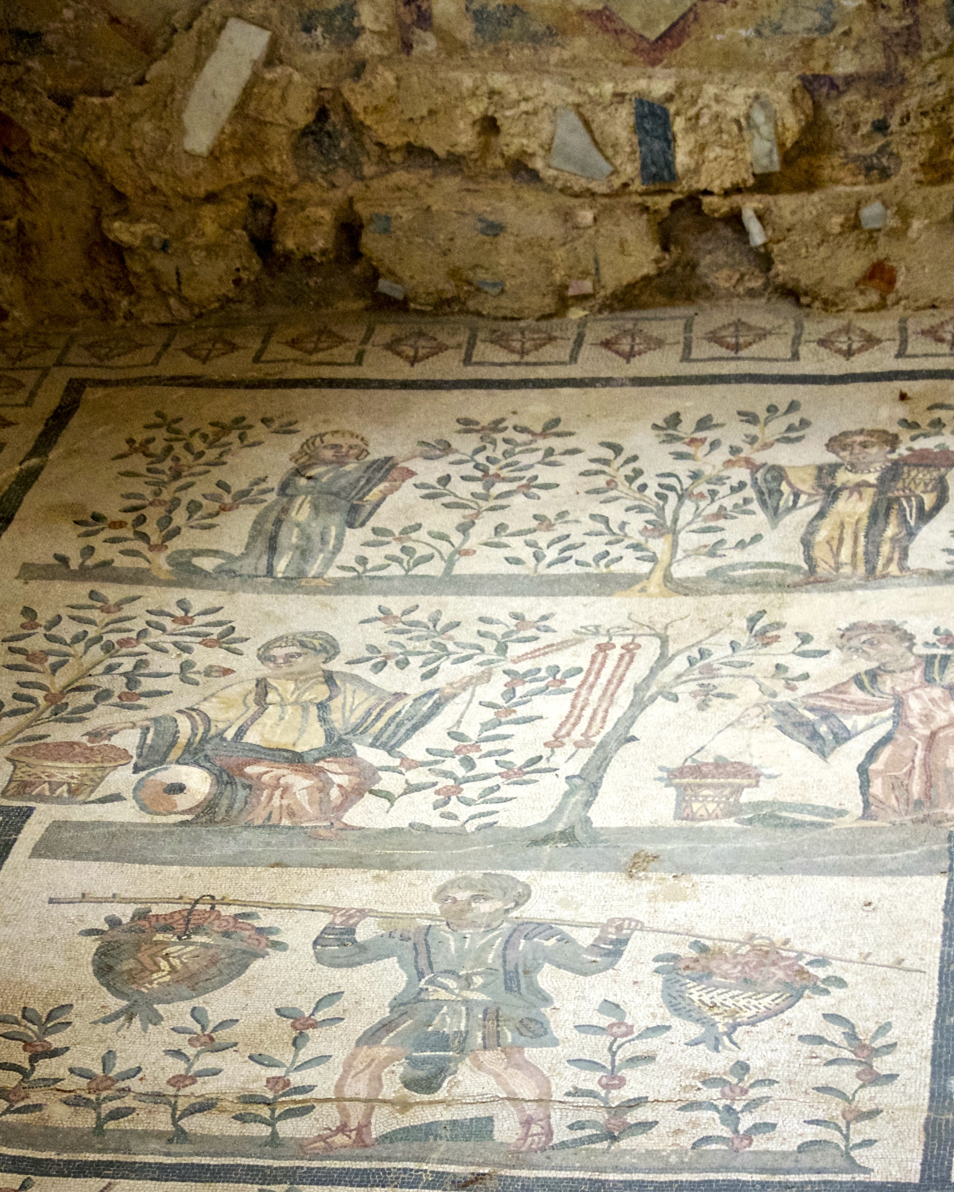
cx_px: 444
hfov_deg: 13.2
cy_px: 856
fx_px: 4130
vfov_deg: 16.4
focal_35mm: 117
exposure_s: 1/40
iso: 800
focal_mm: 30
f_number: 3.8
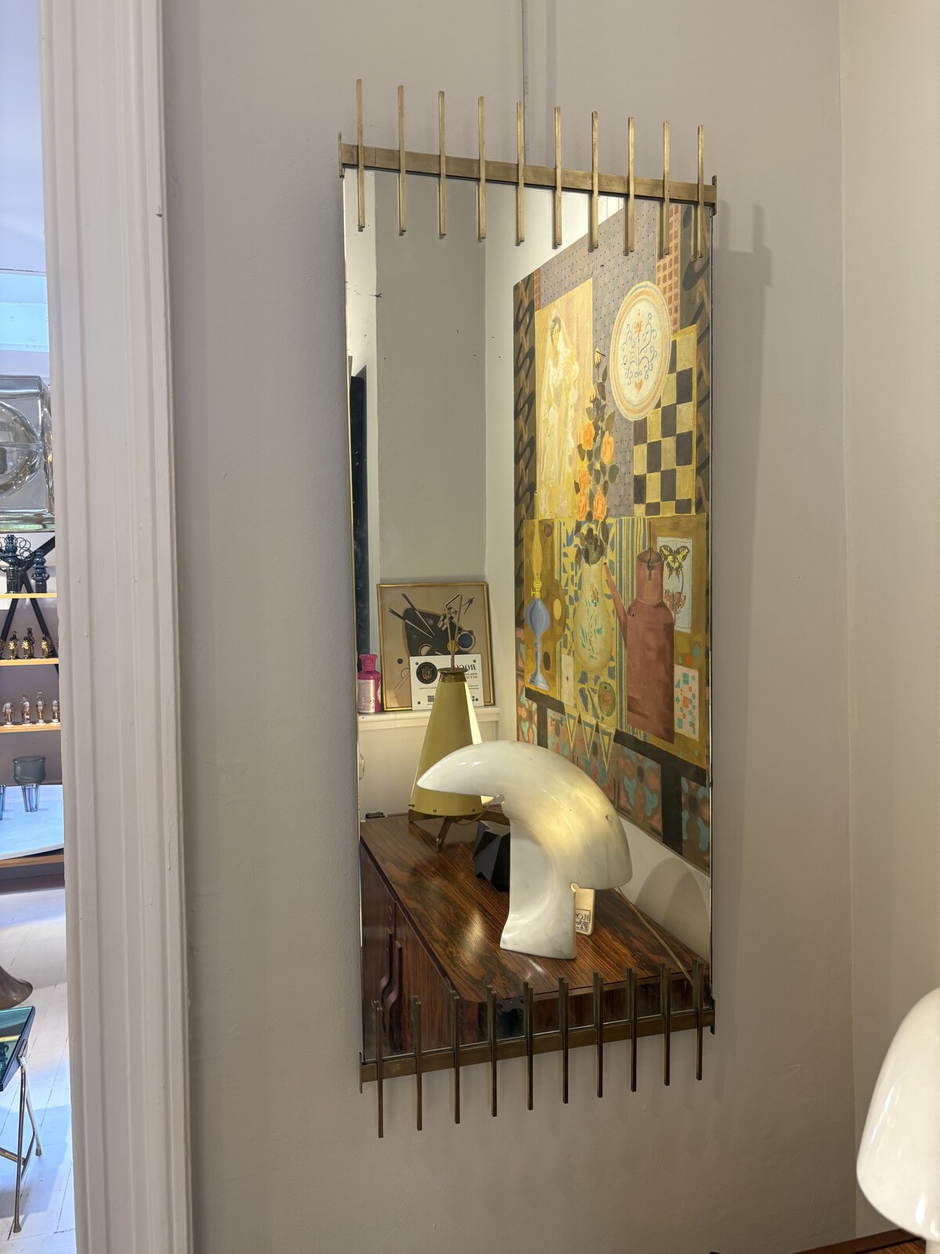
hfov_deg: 53.1
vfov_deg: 67.3
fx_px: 941
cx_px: 470
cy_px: 627
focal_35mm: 26
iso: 100
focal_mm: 5.96
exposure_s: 1/50
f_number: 1.6
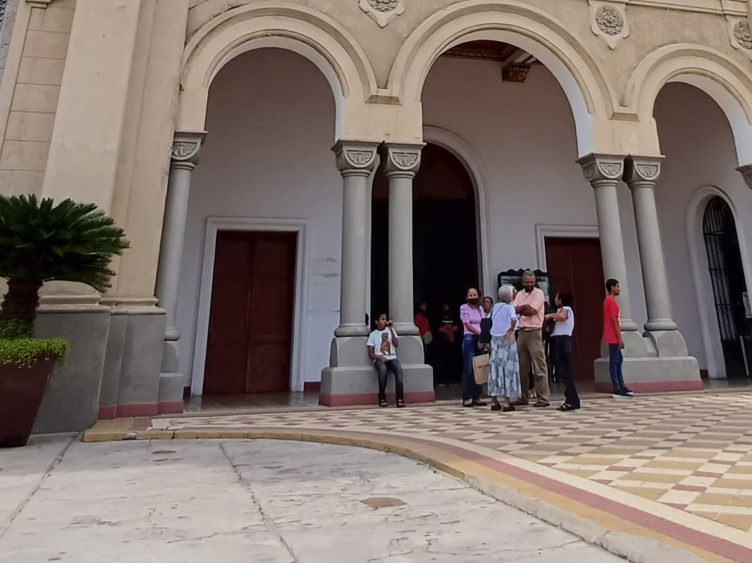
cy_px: -68
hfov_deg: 48.9
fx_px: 825
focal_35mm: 38
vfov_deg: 32.7
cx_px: 421
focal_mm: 1.64
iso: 40
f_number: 2.2
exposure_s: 1/2000
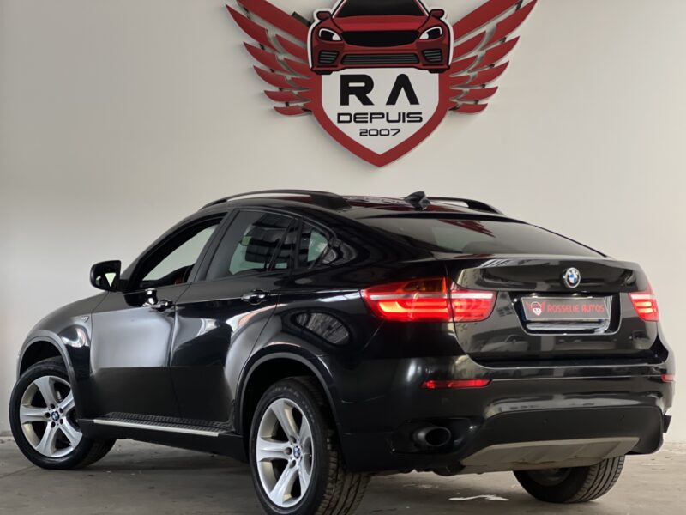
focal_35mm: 77
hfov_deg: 25.3
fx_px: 1526
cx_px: 343
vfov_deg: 19.1
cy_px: 258
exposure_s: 1/40
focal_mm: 9
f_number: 2.8
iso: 320
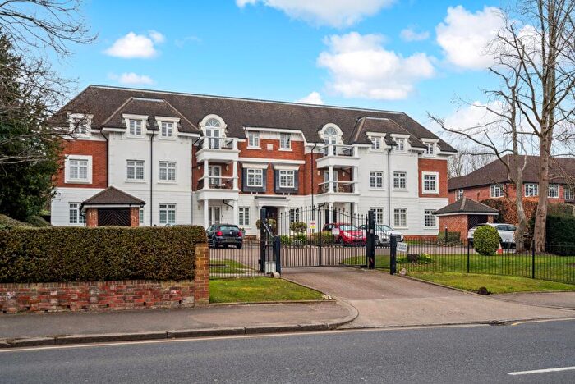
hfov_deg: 55.8
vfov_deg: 39.0
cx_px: 288
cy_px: 192
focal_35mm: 34
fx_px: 543
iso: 640
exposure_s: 1/200
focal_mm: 34
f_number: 11
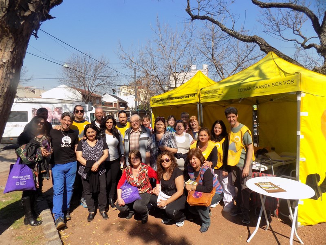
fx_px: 217
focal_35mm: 23
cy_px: 122
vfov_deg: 58.9
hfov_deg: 73.9
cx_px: 163
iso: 80
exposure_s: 1/1000
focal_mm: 4
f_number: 3.1
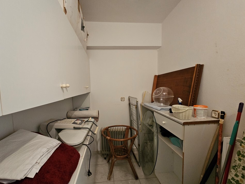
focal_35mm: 14
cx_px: 116
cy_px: 99
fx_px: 99
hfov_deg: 102.0
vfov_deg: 85.5
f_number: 2.2
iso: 640
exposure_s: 1/25
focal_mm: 2.2
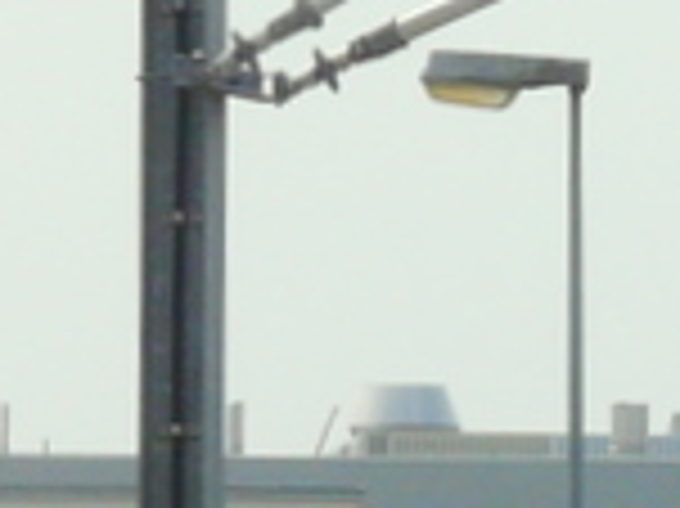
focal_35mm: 998
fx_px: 19589
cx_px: 1378
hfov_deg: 2.0
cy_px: 1007
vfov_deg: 1.5
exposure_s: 1/500
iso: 100
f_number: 6.3
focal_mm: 24.7
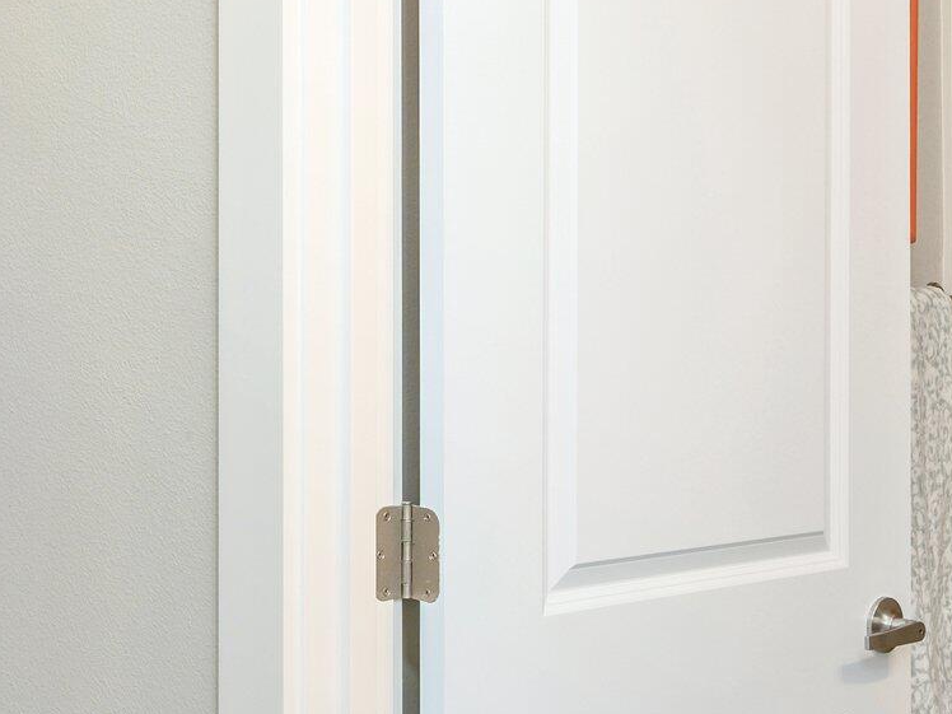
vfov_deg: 28.4
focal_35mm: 51
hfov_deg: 36.5
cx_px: 253
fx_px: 1411
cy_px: 342
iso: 320
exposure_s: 1/25
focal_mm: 19.5
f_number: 7.1
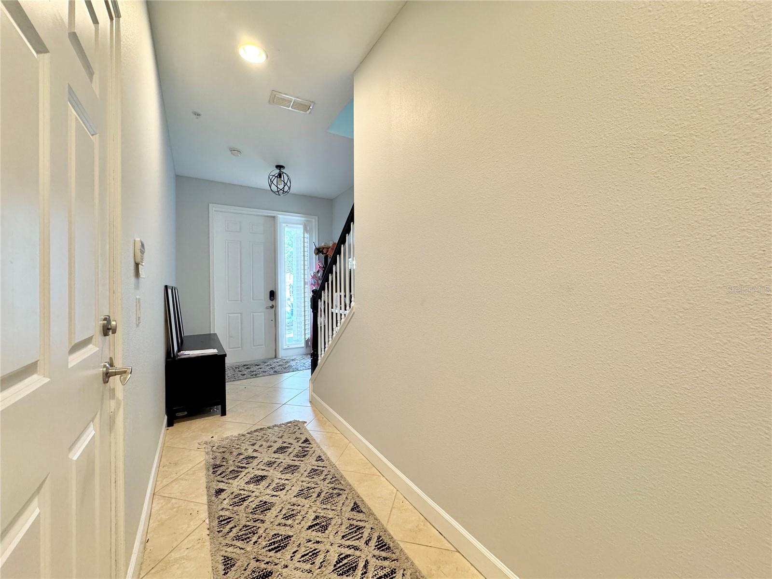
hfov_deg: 102.1
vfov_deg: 85.7
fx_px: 312
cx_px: 386
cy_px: 290
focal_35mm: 14
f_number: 2.2
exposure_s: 1/120
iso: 250
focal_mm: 2.22
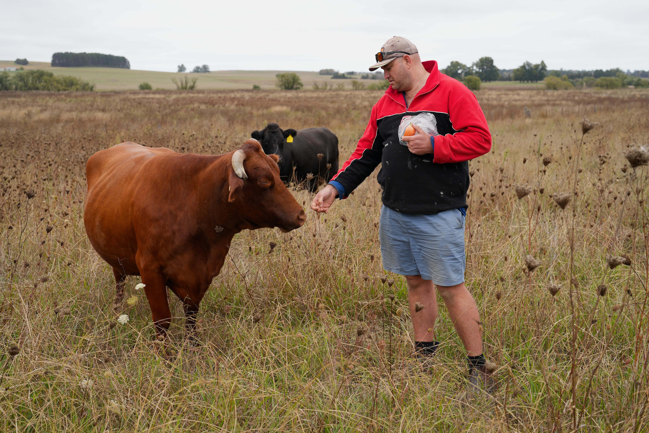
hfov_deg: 39.6
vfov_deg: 27.0
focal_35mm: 50
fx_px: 901
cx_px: 324
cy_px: 216
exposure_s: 1/80
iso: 100
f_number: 4.5
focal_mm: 50
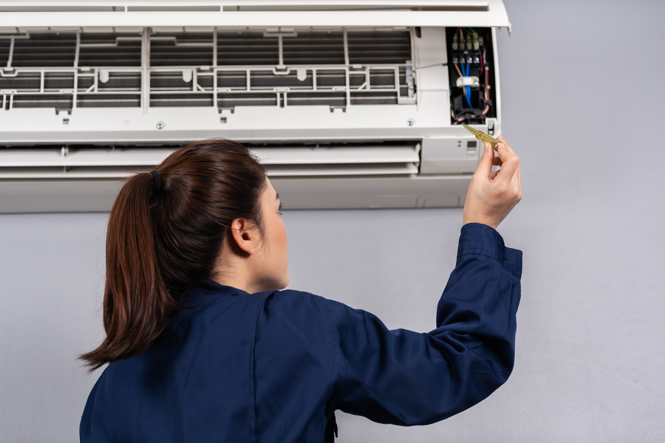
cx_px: 332
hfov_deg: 21.9
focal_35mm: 93
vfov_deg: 14.7
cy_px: 222
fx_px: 1718
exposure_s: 1/160
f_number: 4
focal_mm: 93
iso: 400
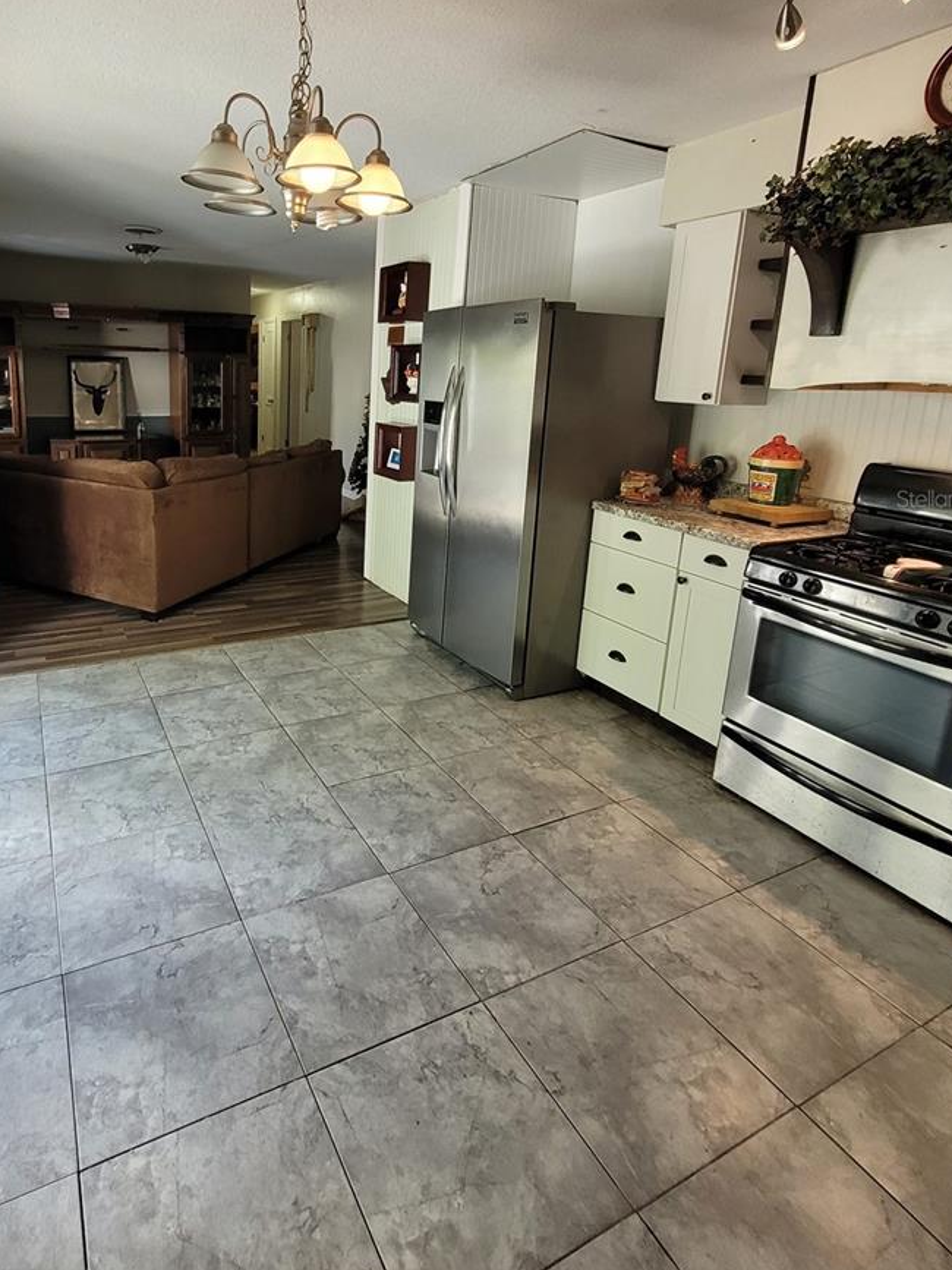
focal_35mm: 18
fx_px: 660
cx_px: 341
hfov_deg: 70.1
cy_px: 498
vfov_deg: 86.5
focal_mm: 1.74
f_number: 2.2
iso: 160
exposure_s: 1/60
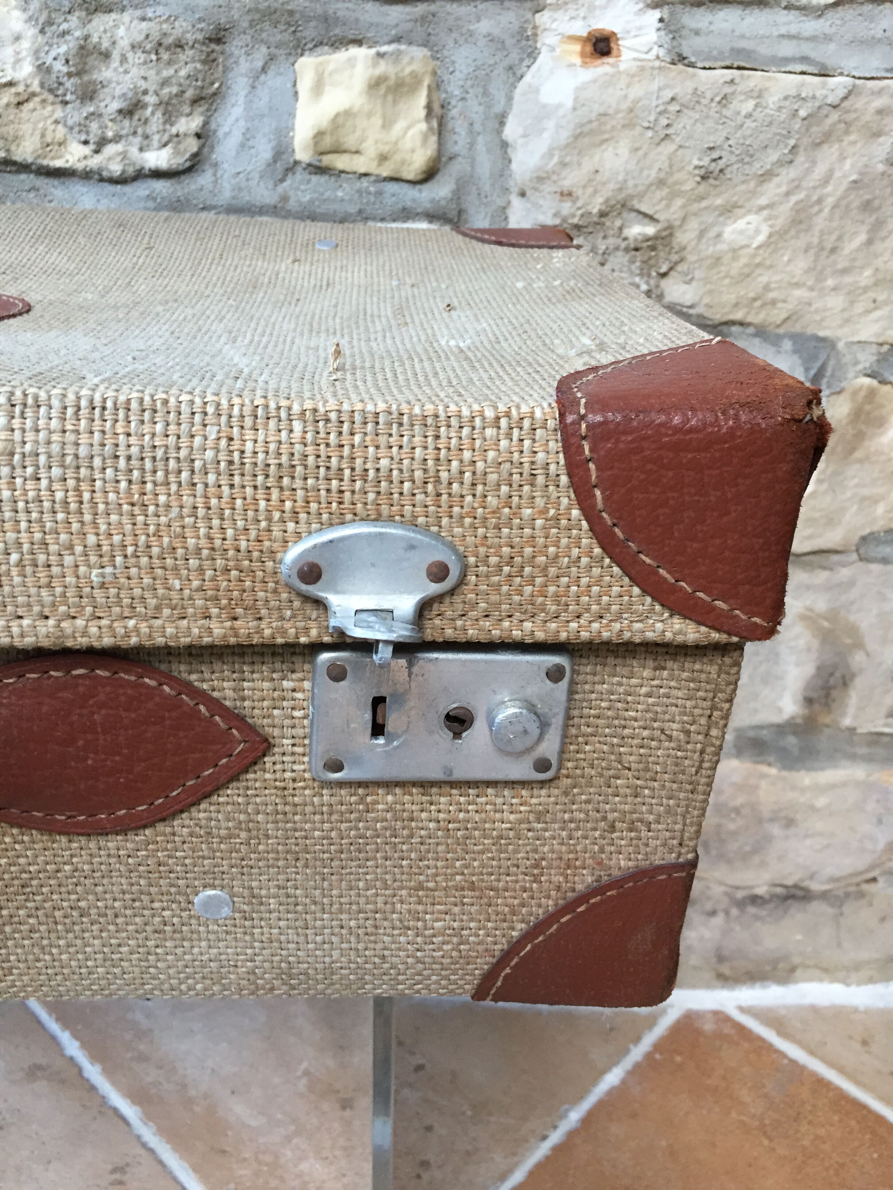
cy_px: 595
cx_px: 446
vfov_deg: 61.7
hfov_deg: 48.2
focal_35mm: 29
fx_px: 997
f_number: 2.2
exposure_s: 1/33
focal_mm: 4.15
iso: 160
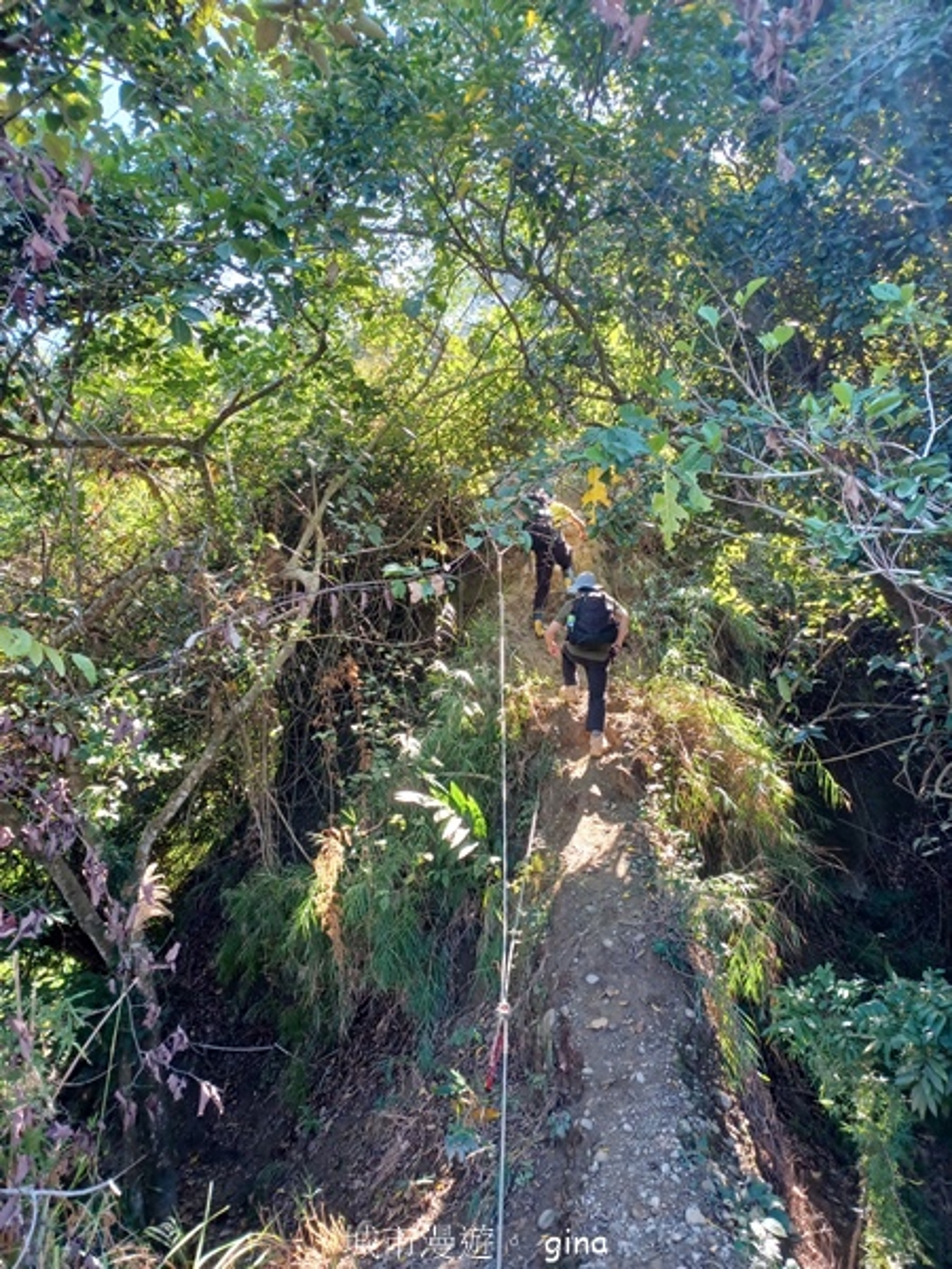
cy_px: 634
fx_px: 917
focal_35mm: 25
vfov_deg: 69.4
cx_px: 476
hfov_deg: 54.9
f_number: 1.8
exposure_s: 1/60
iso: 100
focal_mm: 4.6
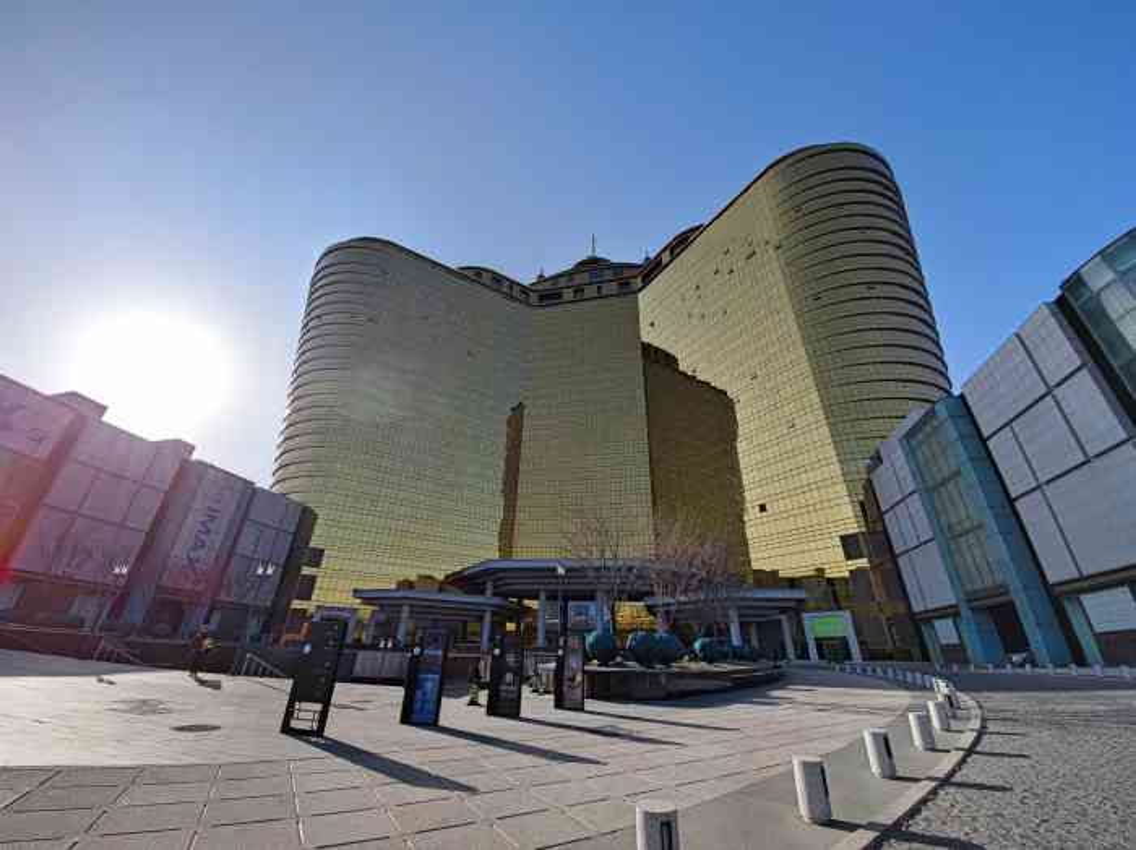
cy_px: 425
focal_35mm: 13
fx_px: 426
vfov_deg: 89.8
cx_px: 568
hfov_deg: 106.2
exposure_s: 1/500
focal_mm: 1.95
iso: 50
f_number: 2.2
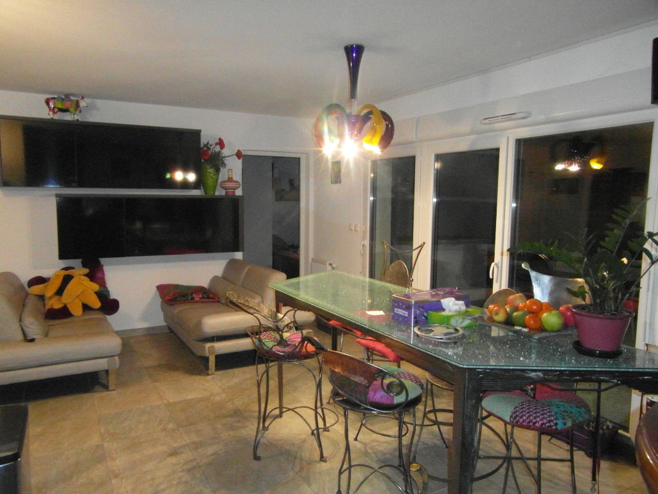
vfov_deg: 56.8
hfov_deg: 71.6
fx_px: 456
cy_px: 247
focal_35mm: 24
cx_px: 329
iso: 800
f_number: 5.2
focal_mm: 4
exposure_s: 1/15
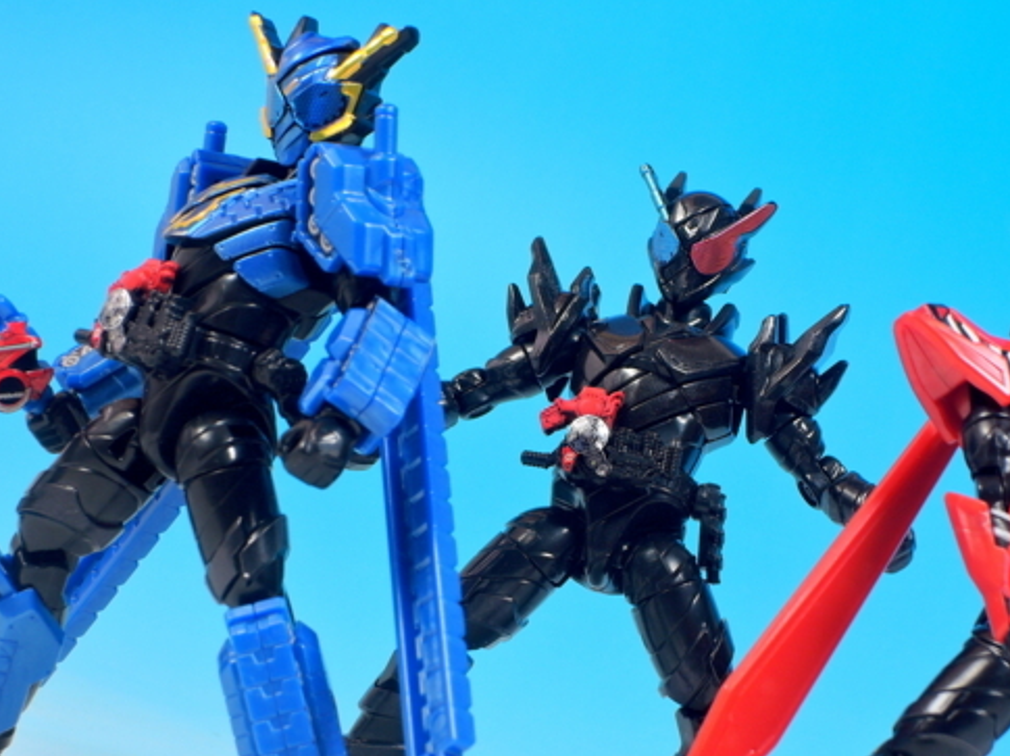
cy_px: 460
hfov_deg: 15.2
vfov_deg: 11.4
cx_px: 591
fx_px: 3790
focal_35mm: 130
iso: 80
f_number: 7.3
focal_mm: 22.4
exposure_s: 1.6
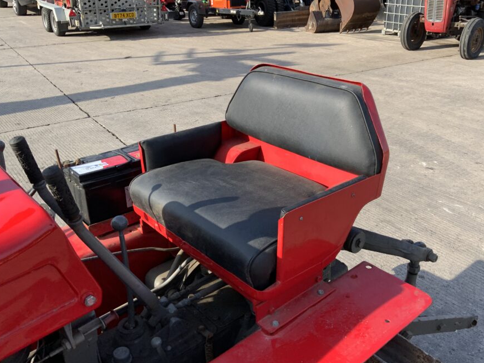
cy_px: 178
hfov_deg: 53.8
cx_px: 267
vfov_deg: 41.8
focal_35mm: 34
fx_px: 475
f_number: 1.8
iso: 16
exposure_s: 1/842
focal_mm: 3
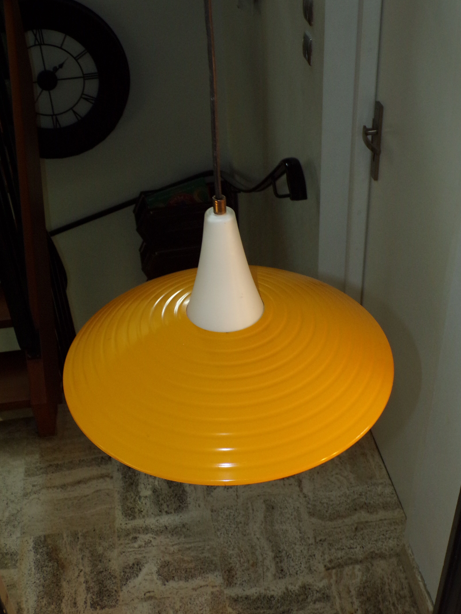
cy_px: 304
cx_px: 226
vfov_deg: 46.8
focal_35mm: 40
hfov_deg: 36.0
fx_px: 710
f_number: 3.3
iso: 200
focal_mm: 6.6
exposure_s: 1/34
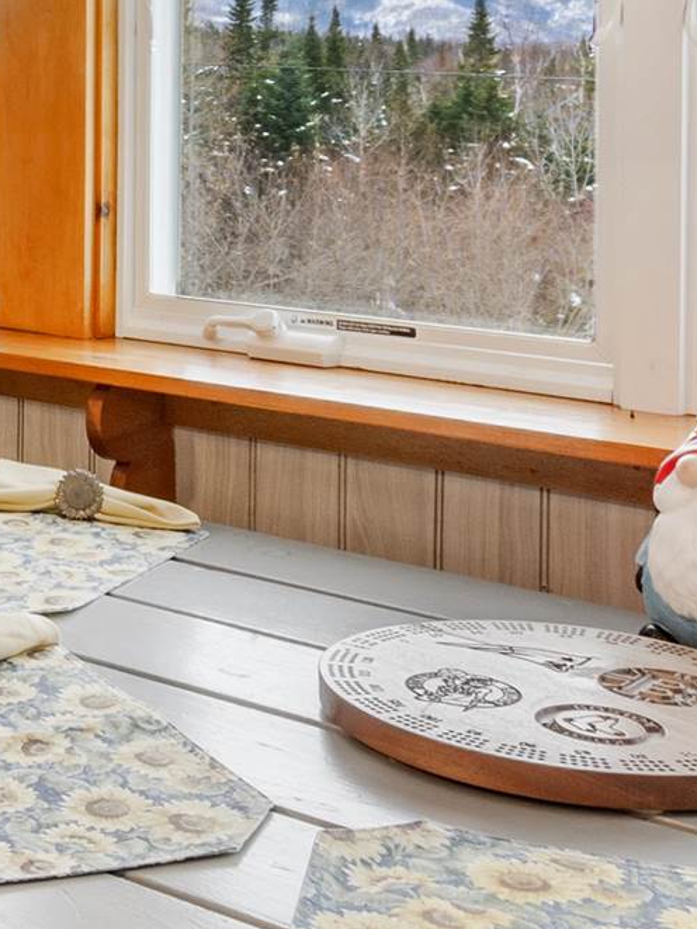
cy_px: 66
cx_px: -554
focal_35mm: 67
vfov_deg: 27.7
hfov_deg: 17.7
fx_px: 1798
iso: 64
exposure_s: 1/1.25
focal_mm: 10
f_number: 8
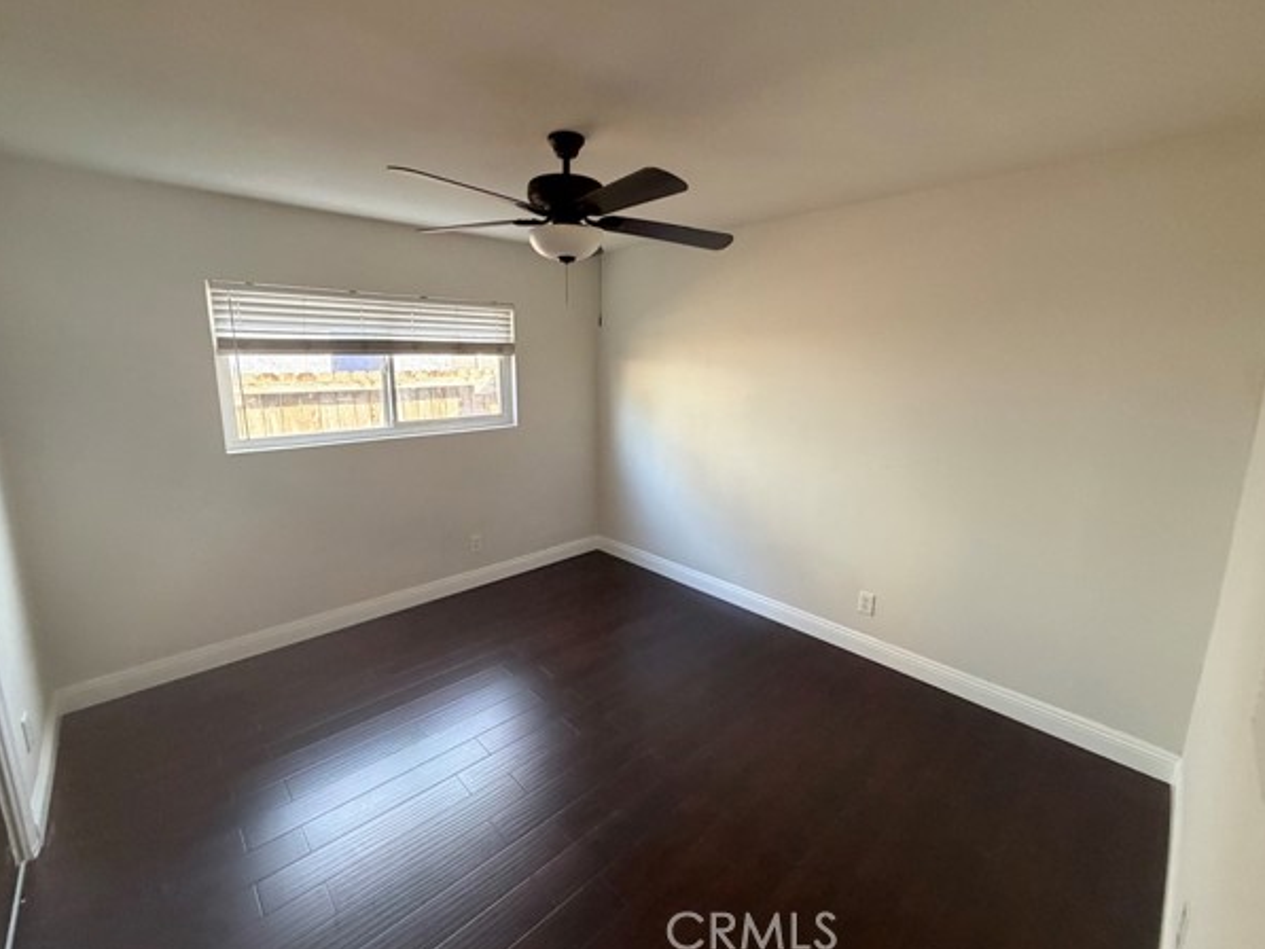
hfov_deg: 98.2
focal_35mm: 15
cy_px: 453
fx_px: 548
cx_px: 631
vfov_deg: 81.7
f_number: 2.2
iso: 320
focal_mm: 2.22
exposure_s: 1/67
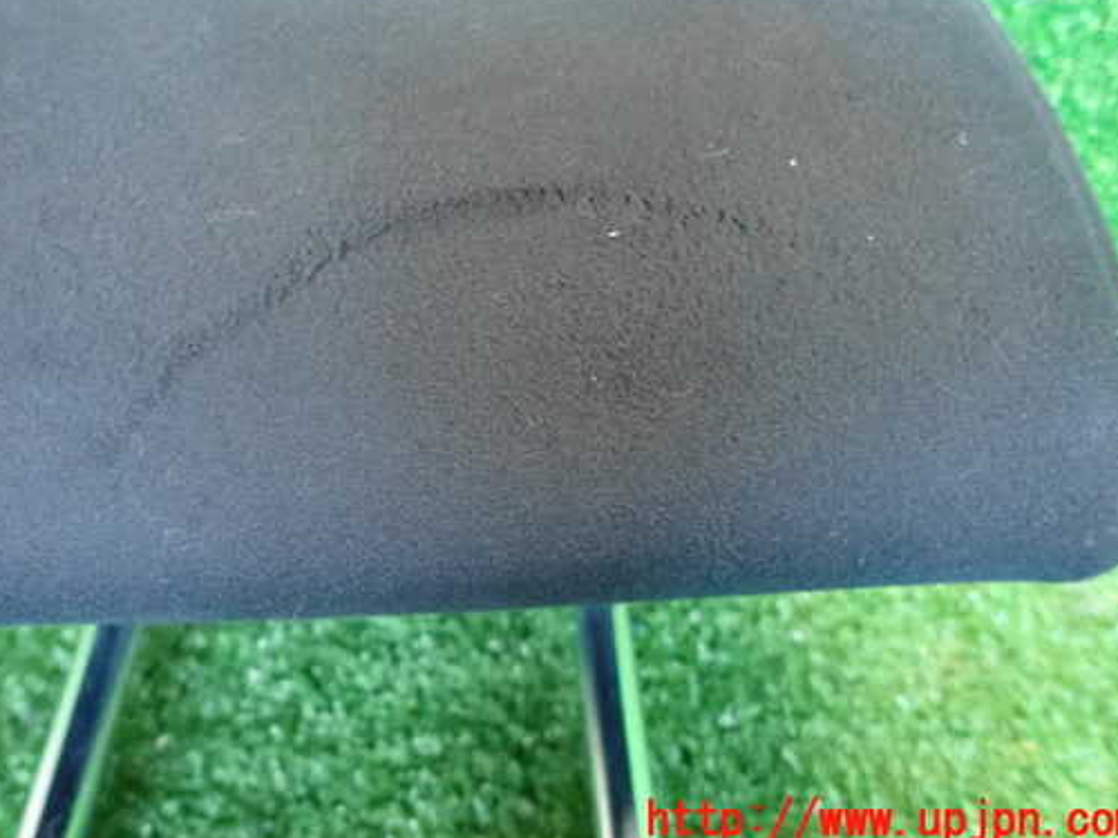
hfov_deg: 59.7
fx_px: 969
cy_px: 346
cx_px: 481
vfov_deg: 46.6
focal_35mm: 30
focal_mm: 4.5
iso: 2500
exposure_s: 1/100
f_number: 2
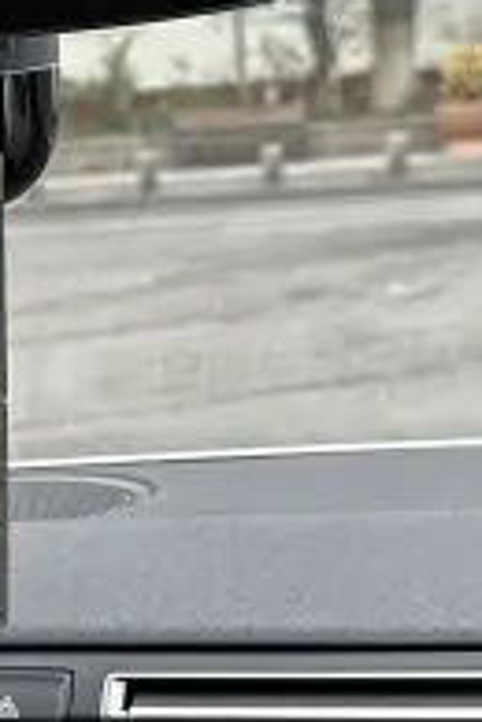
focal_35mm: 138
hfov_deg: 9.5
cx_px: -378
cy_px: 918
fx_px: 2771
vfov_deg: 14.3
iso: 125
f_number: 1.78
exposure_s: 1/111
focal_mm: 6.86
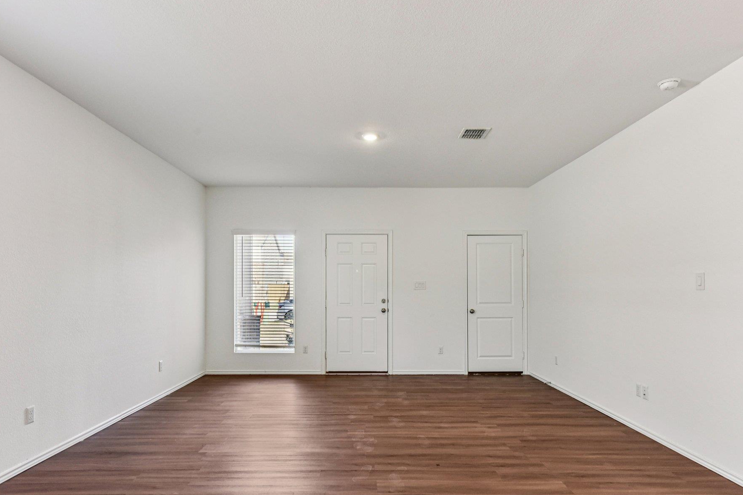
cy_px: 284
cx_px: 364
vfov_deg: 57.0
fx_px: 454
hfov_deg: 78.6
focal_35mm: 22
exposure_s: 1/20
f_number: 8
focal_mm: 19
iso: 320
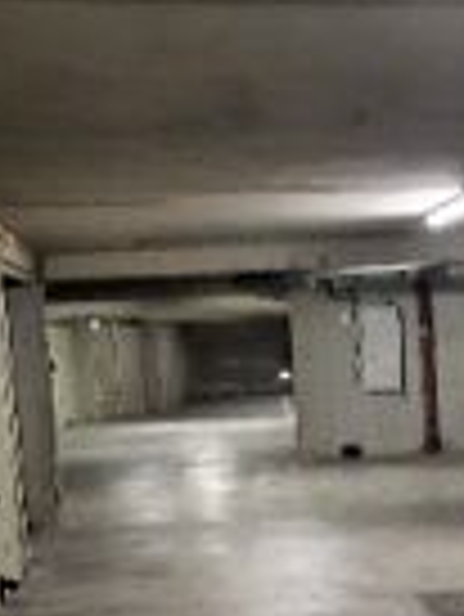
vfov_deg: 23.3
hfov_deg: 18.0
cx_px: 383
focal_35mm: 81
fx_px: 1445
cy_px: 582
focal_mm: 4.25
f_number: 1.8
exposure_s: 1/50
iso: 640
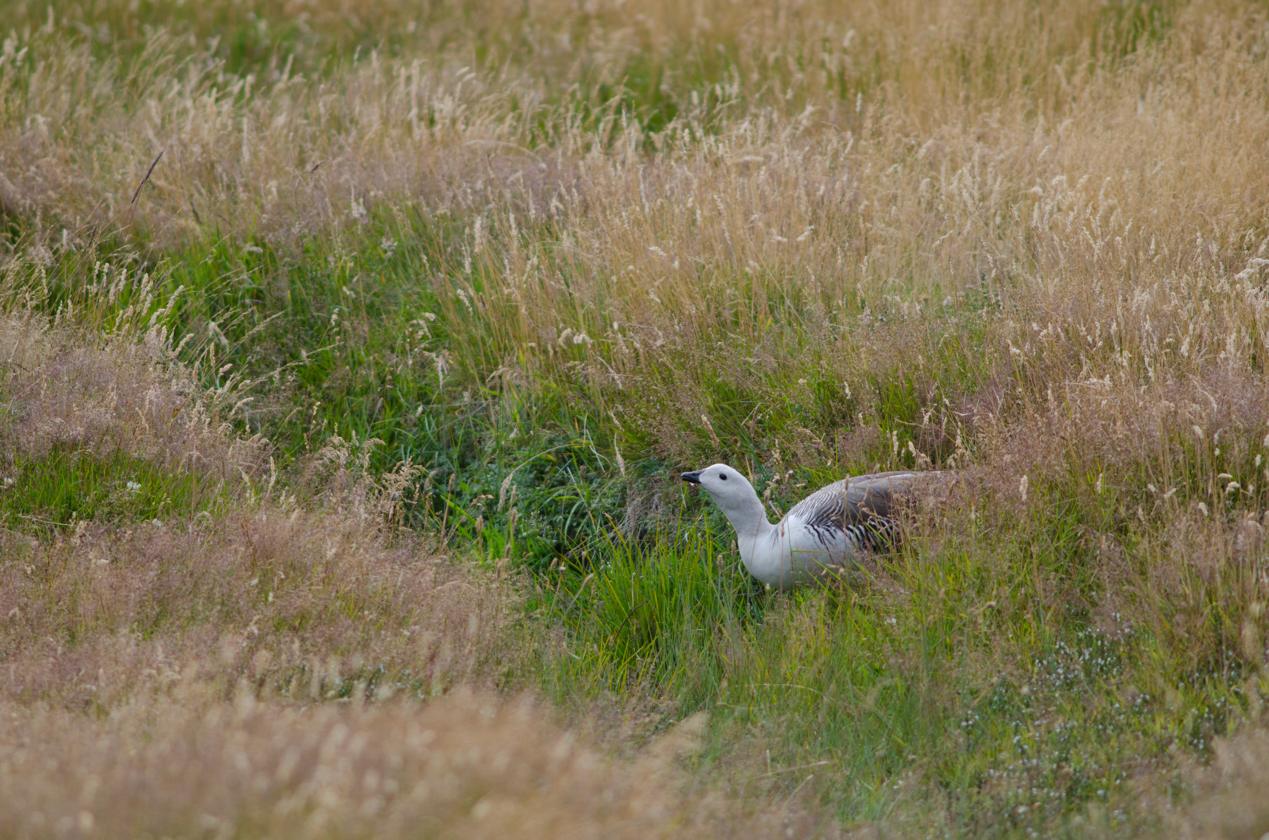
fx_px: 16181
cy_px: 415
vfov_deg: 3.0
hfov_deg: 4.5
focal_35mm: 460
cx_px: 635
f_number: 4
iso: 100
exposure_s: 1/200
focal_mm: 300
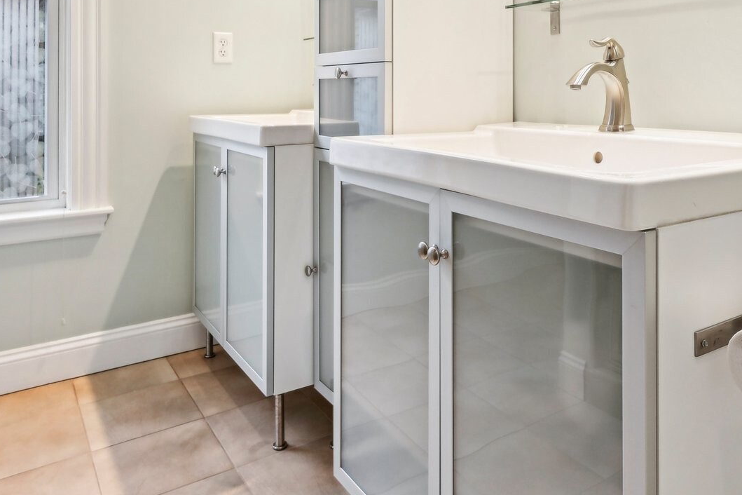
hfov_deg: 61.6
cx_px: 434
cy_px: 87
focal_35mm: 30
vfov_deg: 41.5
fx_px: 618
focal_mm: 15.5
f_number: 8
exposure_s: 1/50
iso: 400
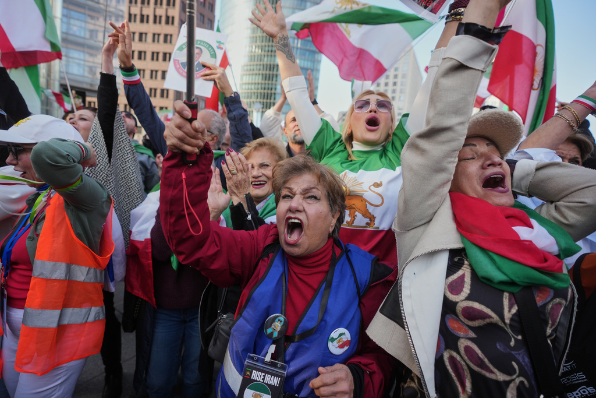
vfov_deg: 73.8
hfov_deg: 96.7
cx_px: 298
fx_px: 265
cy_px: 199
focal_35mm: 16
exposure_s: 1/1000
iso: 320
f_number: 2.8
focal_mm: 16
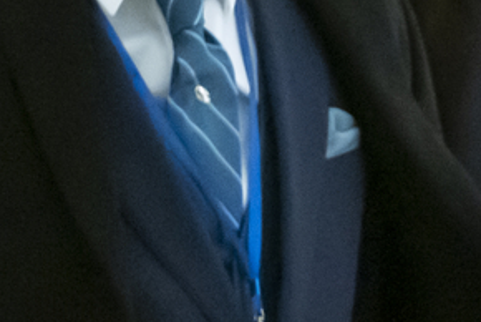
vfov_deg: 3.4
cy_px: 60
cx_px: 994
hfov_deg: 4.9
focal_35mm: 409
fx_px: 5470
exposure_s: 1/250
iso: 8000
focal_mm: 50
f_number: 2.8
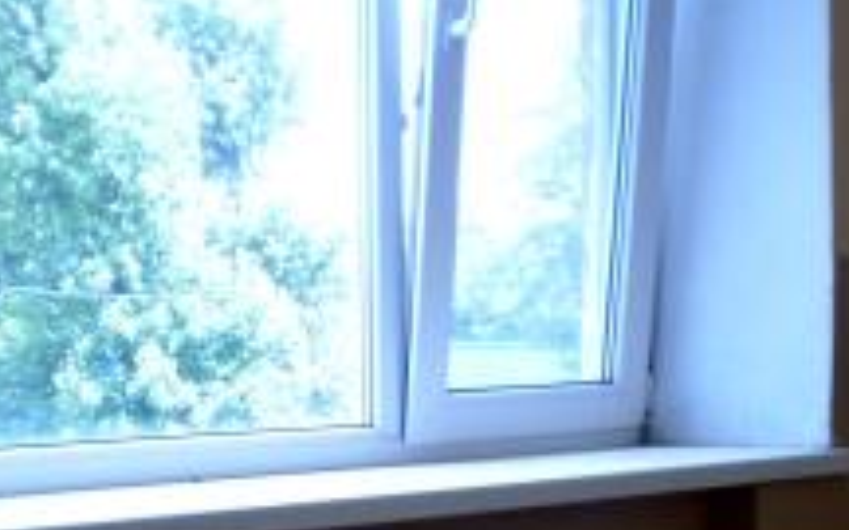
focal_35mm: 79
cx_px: 299
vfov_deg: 16.2
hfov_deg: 26.0
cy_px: 522
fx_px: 1828
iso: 64
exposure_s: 1/80
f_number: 3.1
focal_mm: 6.3
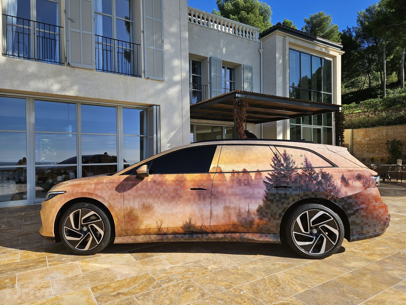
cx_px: 203
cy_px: 152
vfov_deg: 58.9
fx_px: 270
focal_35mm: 23
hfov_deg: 73.9
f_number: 1.8
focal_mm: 5.4
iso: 25
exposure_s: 1/1365
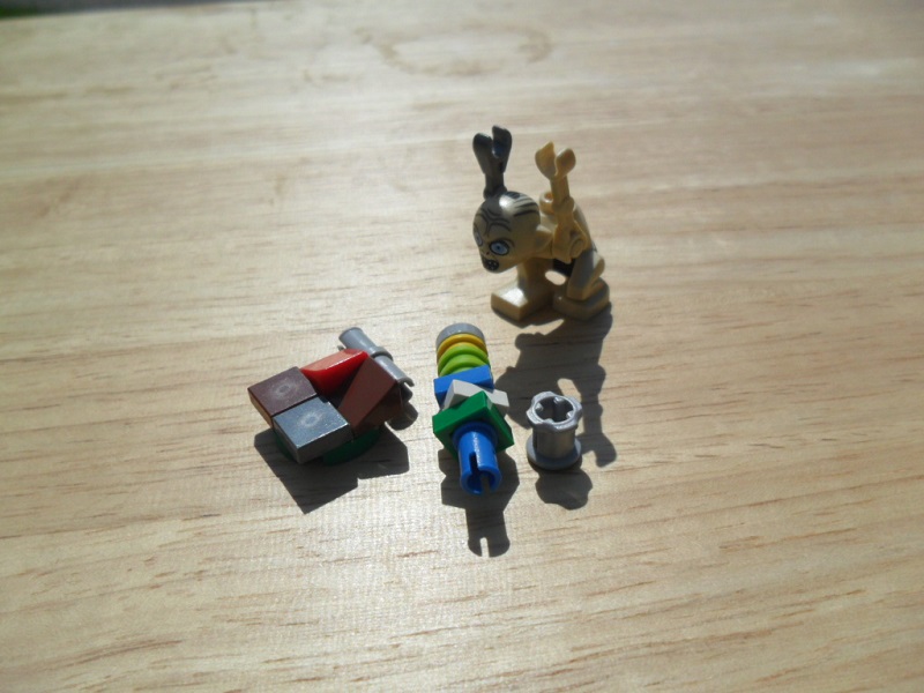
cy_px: 346
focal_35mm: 27
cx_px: 462
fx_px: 721
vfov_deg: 51.4
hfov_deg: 65.3
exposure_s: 1/750
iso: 100
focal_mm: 4.9
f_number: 8.9
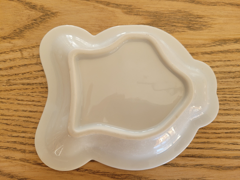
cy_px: 90
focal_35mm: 26
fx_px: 180
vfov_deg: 53.1
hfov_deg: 67.3
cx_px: 120
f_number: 1.8
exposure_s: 1/100
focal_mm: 5.4
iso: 160
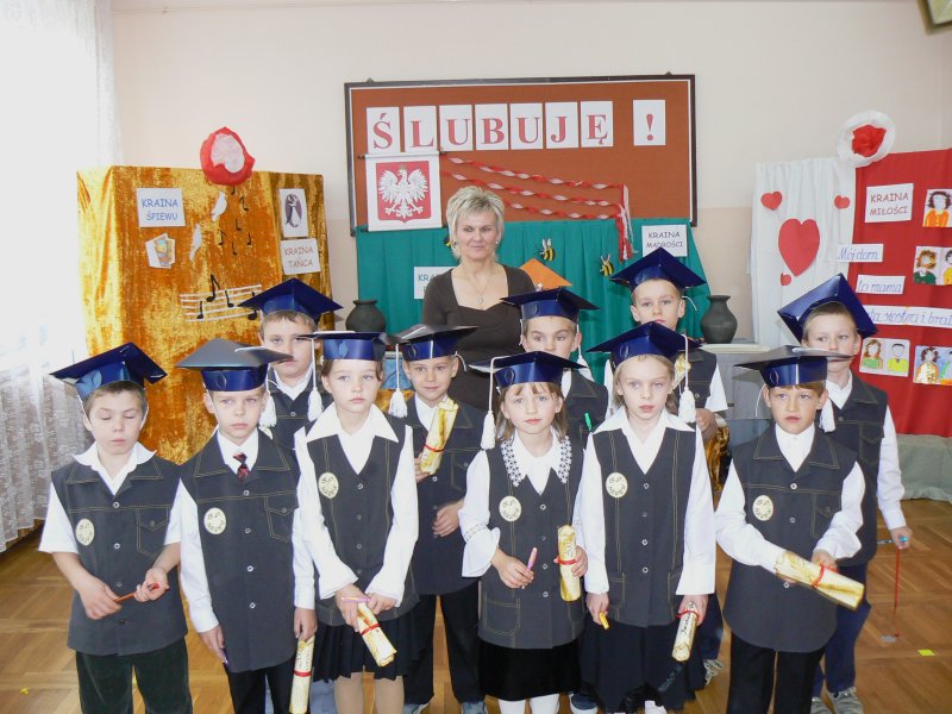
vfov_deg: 39.7
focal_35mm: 36
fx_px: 990
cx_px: 476
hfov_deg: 51.4
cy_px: 357
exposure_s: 1/30
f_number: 2.8
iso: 200
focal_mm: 6
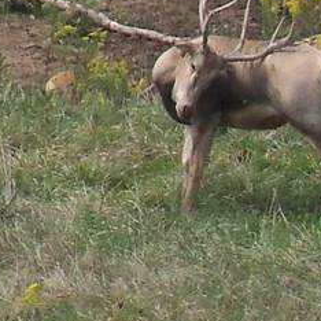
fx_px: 18171
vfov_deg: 1.0
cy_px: 122
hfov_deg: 1.0
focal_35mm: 1732
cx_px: 549
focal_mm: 50.6
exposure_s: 1/1250
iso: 200
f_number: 4.5
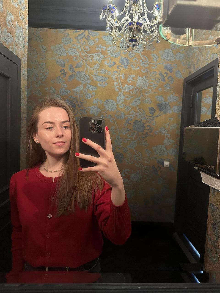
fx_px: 203
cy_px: 146
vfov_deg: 71.6
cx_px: 110
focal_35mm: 24
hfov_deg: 56.8
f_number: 1.78
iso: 500
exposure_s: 1/50
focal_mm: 6.86
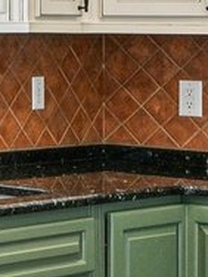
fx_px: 1346
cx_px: -494
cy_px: 38
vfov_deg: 11.7
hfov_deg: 7.4
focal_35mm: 168
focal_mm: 16
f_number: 8
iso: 100
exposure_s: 1/40
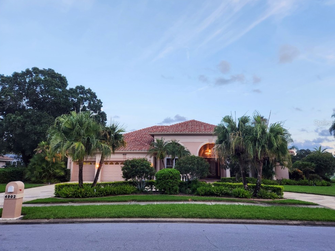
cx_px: 171
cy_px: 122
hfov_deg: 71.6
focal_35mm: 24
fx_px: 232
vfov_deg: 56.8
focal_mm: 5.4
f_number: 1.8
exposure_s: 1/180
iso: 100
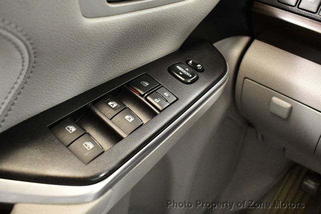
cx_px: 160
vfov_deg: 36.9
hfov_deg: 53.1
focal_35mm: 36
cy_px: 107
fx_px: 321
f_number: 3.5
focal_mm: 18
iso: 4500
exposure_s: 1/60
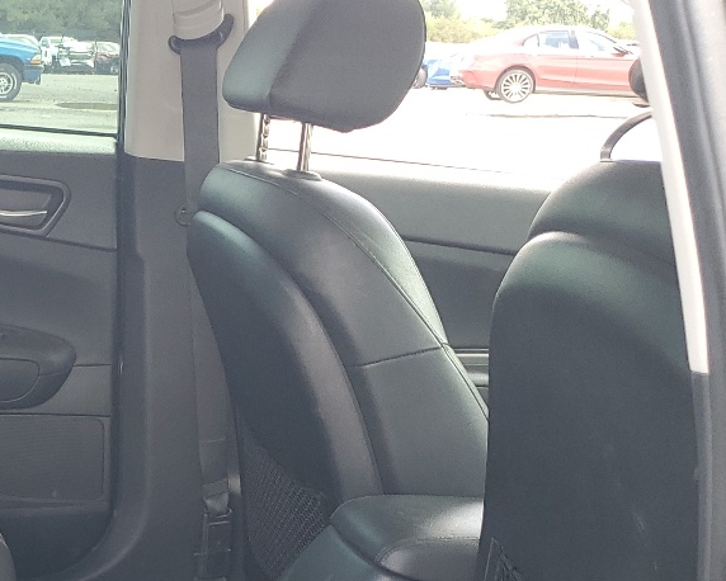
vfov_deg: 21.1
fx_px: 1526
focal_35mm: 71
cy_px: 532
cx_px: -124
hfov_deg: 24.5
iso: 50
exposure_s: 1/120
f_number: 1.5
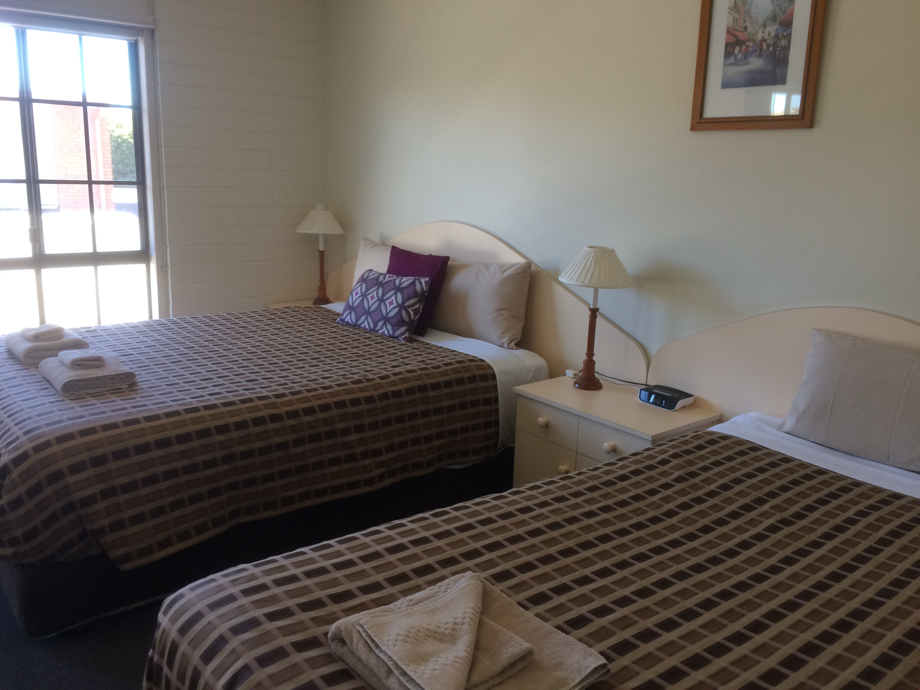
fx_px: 771
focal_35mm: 29
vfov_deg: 48.2
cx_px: 460
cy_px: 345
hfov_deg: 61.7
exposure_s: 1/33
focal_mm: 4.15
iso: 32
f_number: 2.2
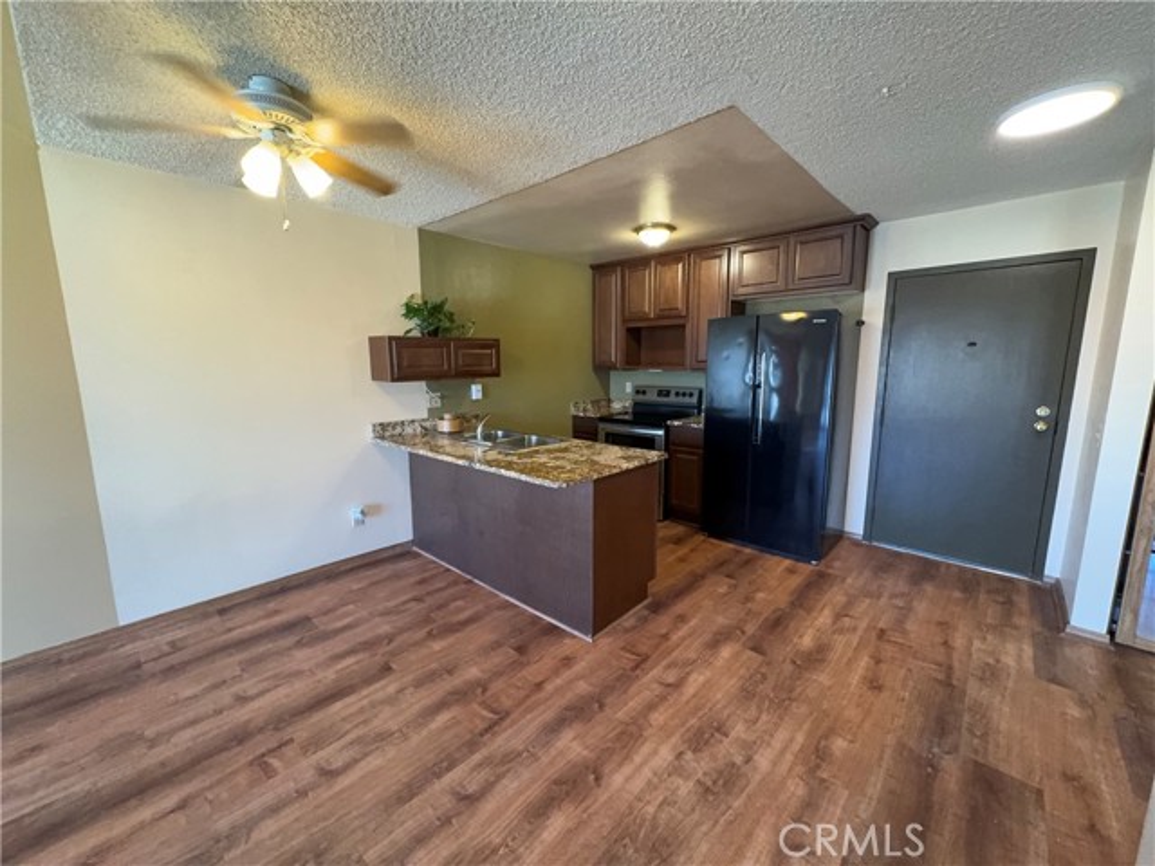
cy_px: 433
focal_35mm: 14
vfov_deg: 85.7
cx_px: 578
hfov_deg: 102.1
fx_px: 467
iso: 320
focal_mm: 2.22
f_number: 2.2
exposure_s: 1/60
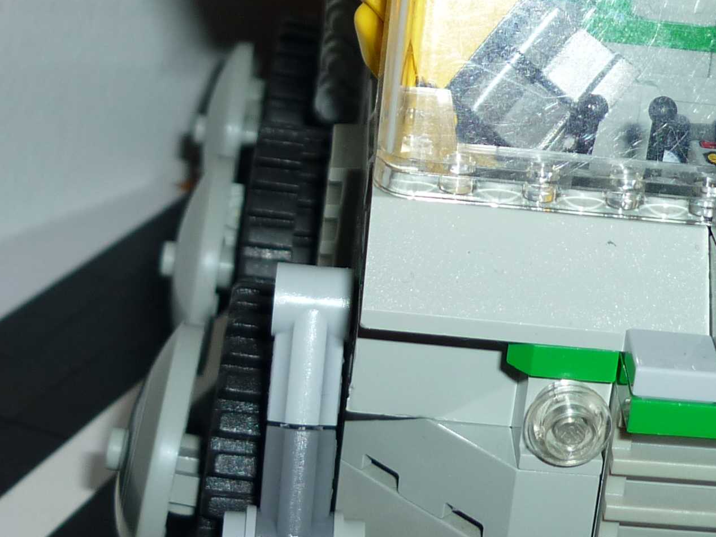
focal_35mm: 85
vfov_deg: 16.9
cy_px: -44
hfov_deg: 23.0
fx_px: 1758
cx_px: 443
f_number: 2.8
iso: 100
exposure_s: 1/30
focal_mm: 5.5
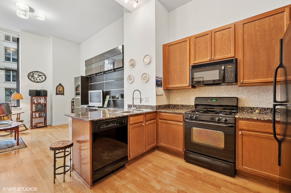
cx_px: 146
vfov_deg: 75.4
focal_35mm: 16
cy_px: 96
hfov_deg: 98.6
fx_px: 125
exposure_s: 1/3
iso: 400
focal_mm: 15.5
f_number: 9.5
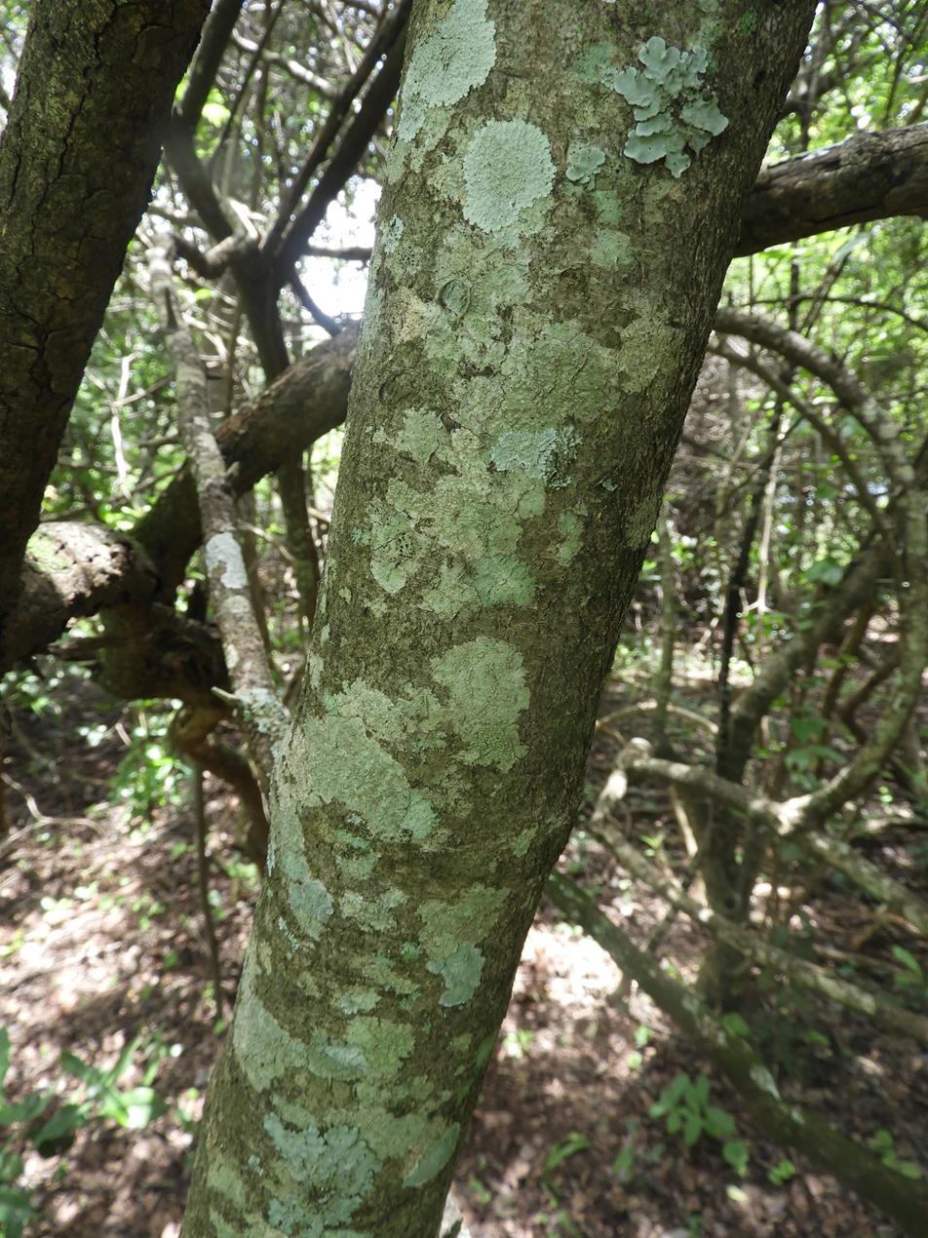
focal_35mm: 24
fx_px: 858
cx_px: 464
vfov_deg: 71.6
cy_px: 619
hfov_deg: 56.8
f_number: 3.3
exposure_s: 1/50
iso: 100
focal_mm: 4.3
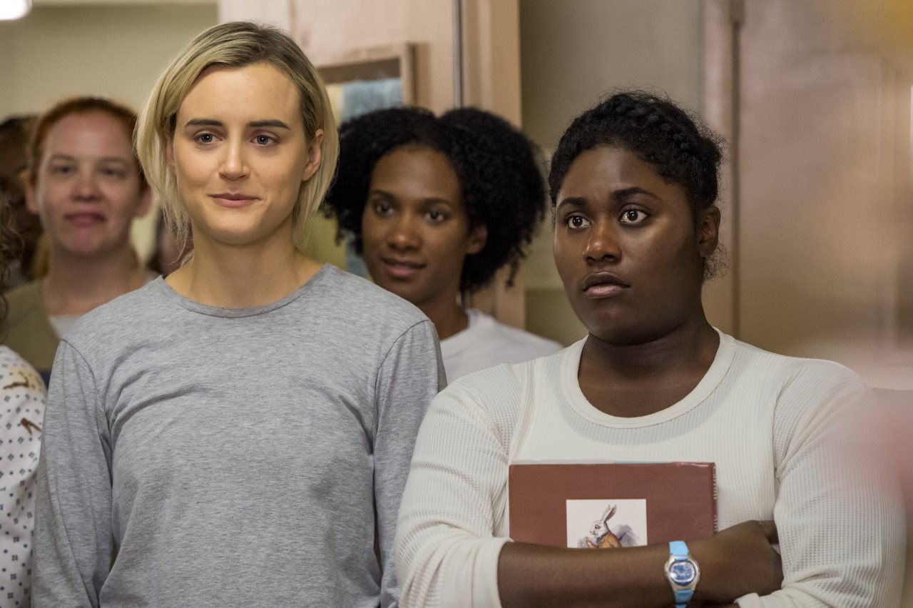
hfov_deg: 15.8
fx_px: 3295
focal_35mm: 130
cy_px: 304
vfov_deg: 10.5
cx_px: 456
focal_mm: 130
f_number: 4
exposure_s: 1/125
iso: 4000
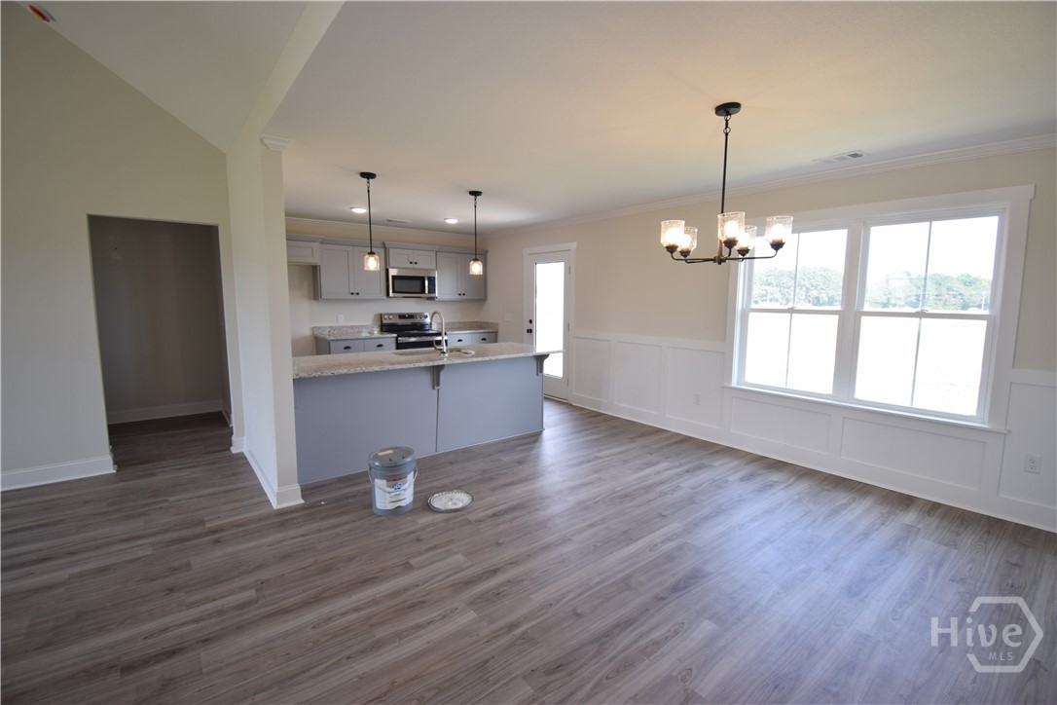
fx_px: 440
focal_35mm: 15
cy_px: 352
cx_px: 528
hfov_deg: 100.4
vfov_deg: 77.3
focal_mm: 10
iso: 400
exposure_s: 1/125
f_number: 4.5
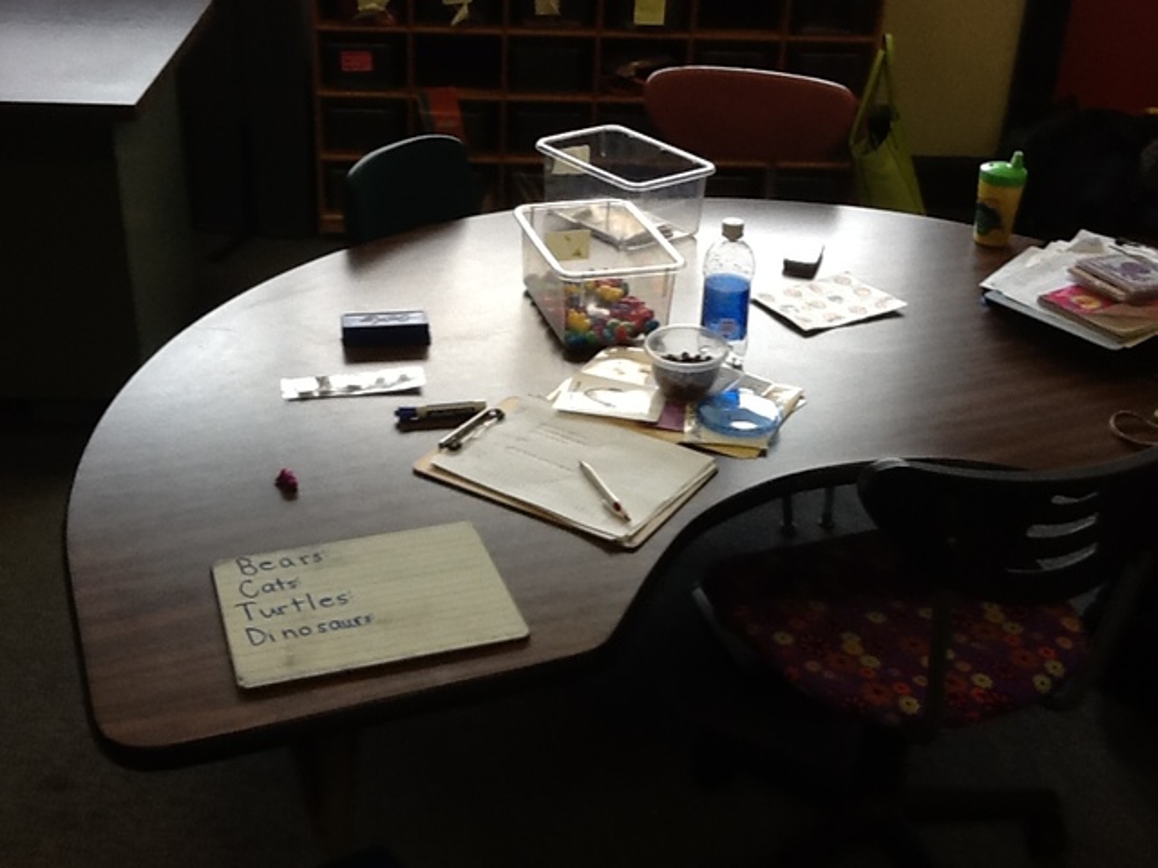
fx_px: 1472
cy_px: 434
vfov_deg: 32.9
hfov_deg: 42.9
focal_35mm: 44
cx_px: 579
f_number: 2.4
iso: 50
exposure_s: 1/60
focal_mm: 2.03
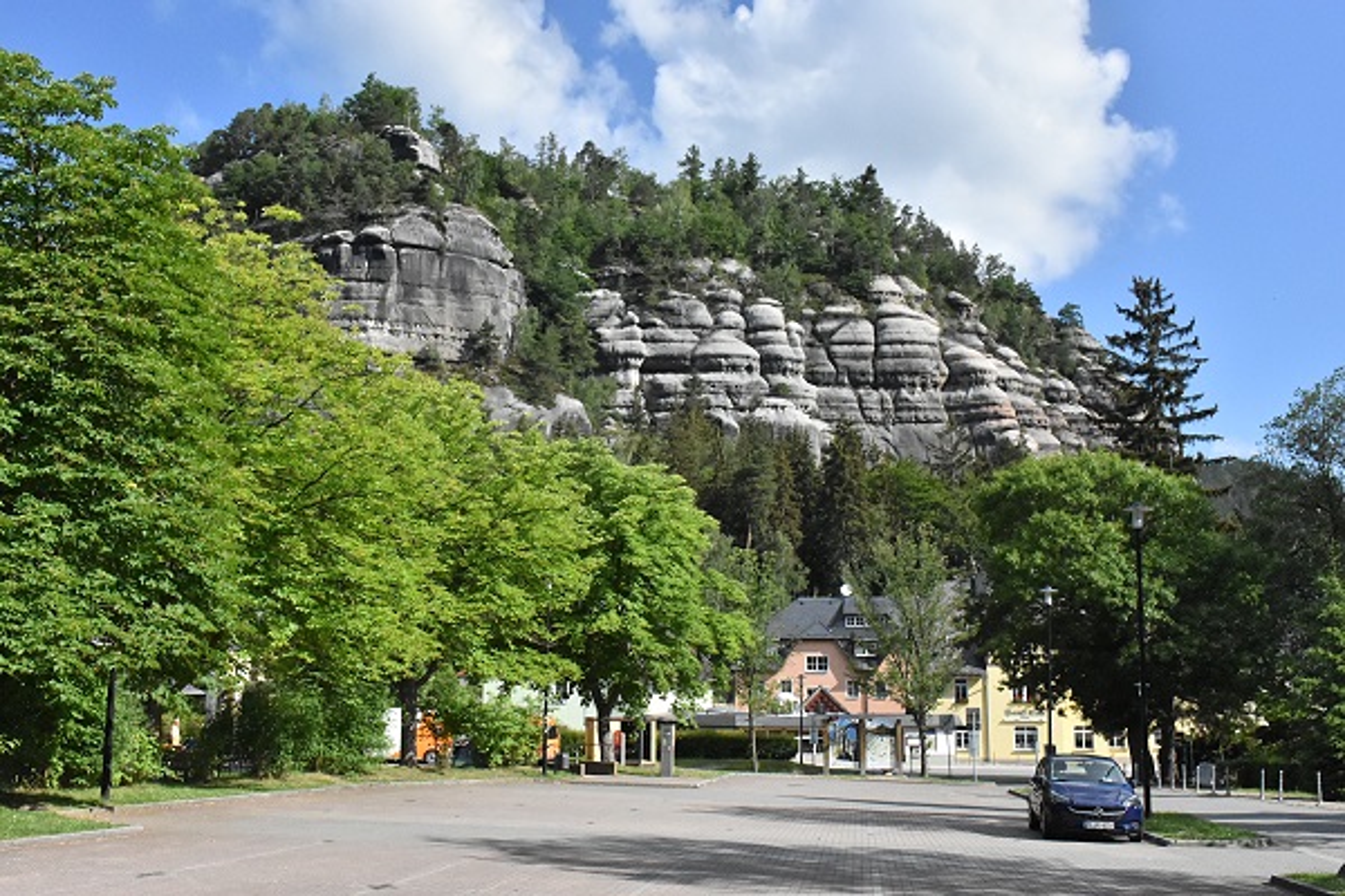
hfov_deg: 53.1
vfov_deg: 36.9
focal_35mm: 36
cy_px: 448
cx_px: 672
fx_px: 1345
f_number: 10
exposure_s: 1/8000
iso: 4000
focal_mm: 24
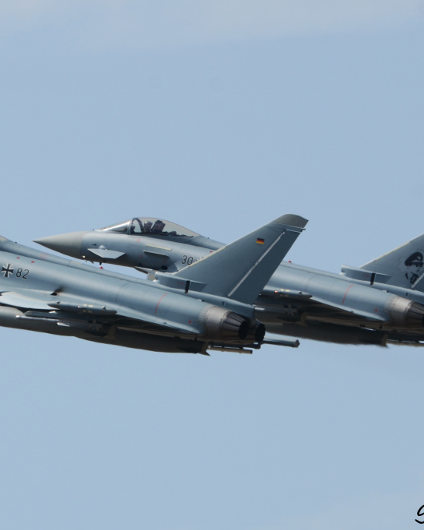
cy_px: 265
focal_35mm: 699
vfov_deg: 2.8
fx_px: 10962
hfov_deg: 2.2
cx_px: 162
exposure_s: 1/1250
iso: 200
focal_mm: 330
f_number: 7.1
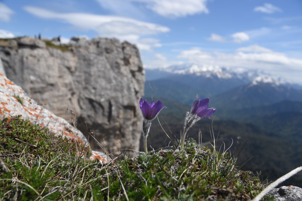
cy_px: 100
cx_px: 151
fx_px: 260
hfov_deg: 60.3
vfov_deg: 42.3
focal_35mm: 31
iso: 125
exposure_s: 1/500
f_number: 7.1
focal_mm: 31
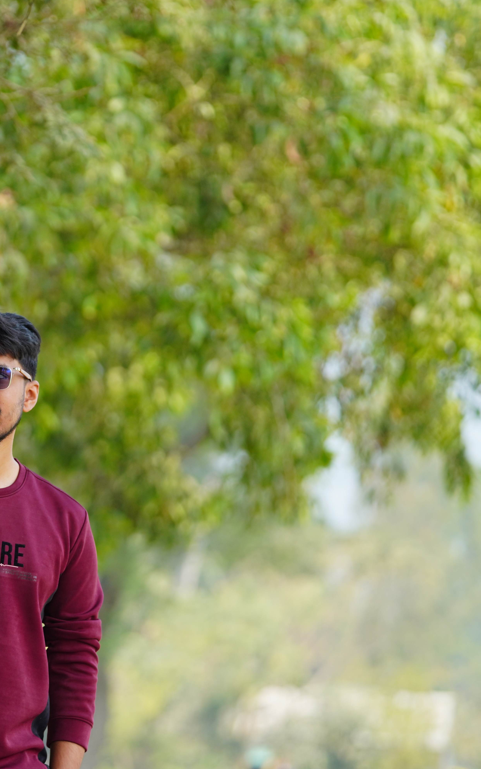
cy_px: 383
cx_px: -18
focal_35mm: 197
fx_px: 4127
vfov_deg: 10.7
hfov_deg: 6.6
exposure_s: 1/1250
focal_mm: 85
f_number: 2
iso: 100
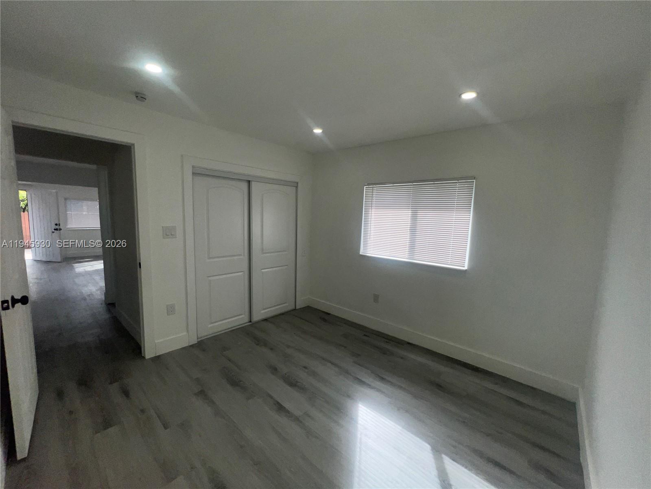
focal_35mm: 13
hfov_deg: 106.2
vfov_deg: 89.9
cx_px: 326
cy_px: 244
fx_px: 244
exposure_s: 1/416
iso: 25
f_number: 1.8
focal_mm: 1.57
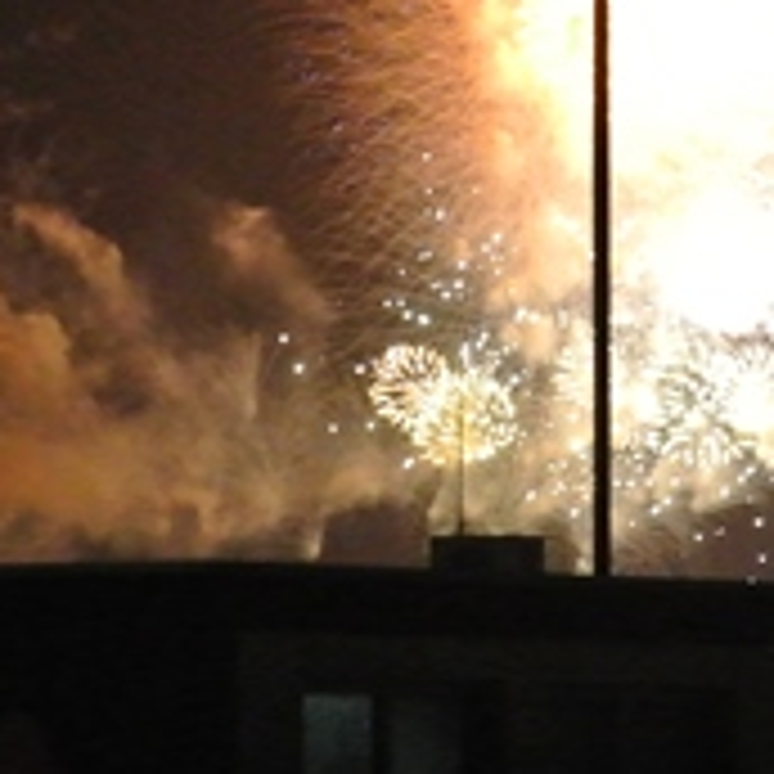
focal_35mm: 585
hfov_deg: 3.0
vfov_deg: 3.0
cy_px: 238
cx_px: 702
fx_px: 14799
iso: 3200
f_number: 5.6
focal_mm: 110
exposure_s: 1/15
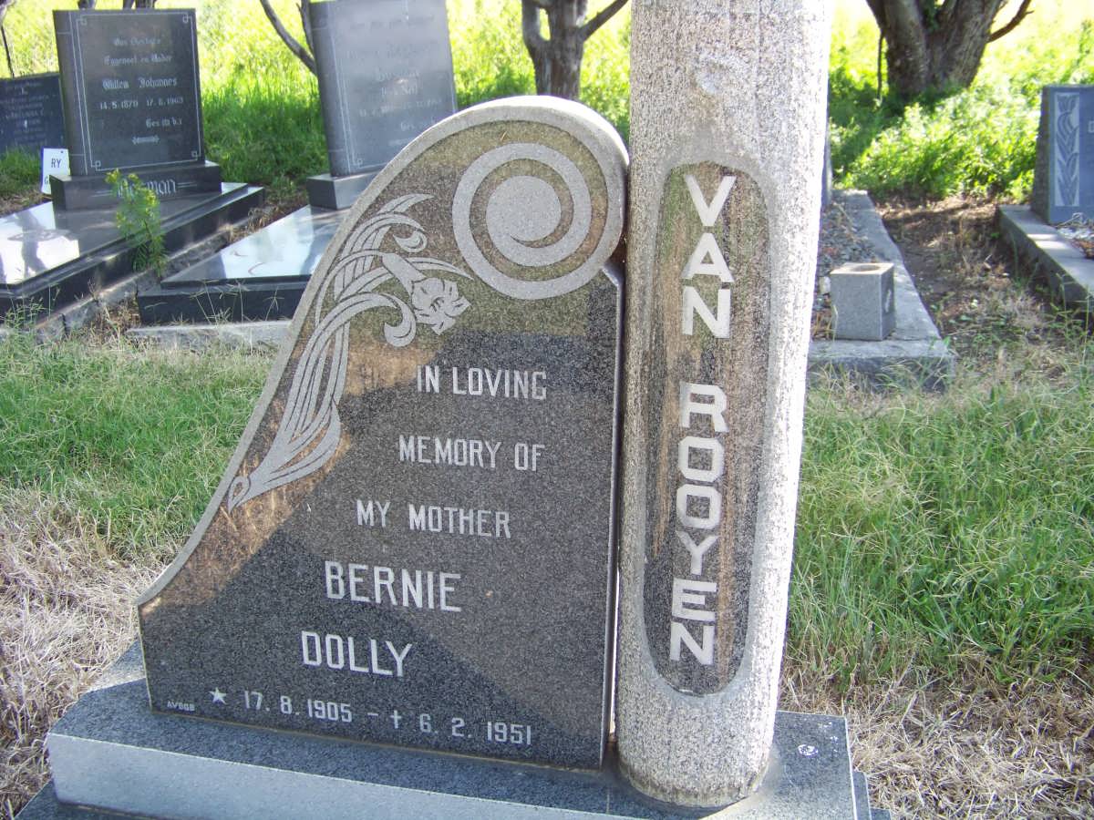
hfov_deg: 51.4
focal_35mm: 36
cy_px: 410
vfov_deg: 39.7
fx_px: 1138
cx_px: 547
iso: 64
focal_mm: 5.85
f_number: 2.8
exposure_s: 1/100
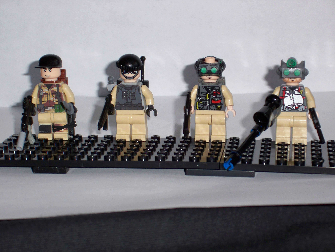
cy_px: 126
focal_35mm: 111
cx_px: 168
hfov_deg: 17.7
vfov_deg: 13.3
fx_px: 1074
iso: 200
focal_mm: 23.7
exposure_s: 1/60
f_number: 5.3
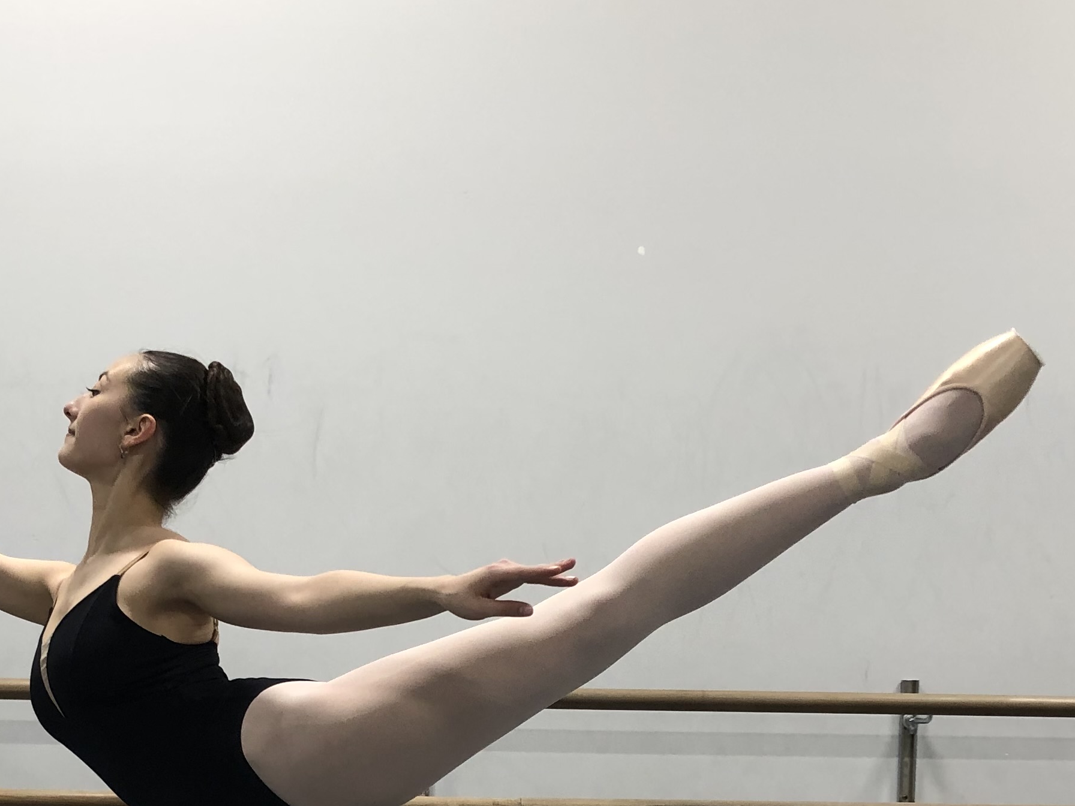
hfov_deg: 30.5
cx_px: 358
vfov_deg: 22.4
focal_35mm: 63
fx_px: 1956
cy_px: 797
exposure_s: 1/40
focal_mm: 3.99
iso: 25
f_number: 1.8
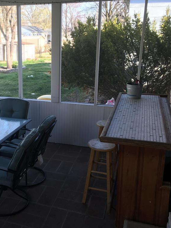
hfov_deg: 36.1
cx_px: 46
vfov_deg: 47.9
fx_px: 257
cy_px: 114
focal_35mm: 39
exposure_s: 1/120
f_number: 2.2
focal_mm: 4.15
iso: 25
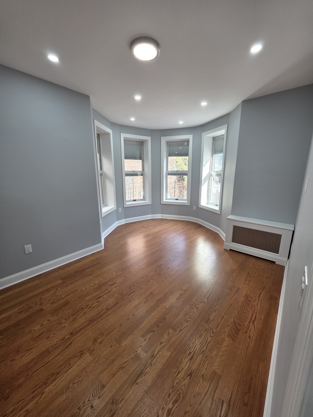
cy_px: 208
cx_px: 156
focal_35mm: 13
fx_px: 157
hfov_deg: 89.9
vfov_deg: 106.2
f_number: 1.9
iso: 80
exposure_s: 1/120
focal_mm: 2.2
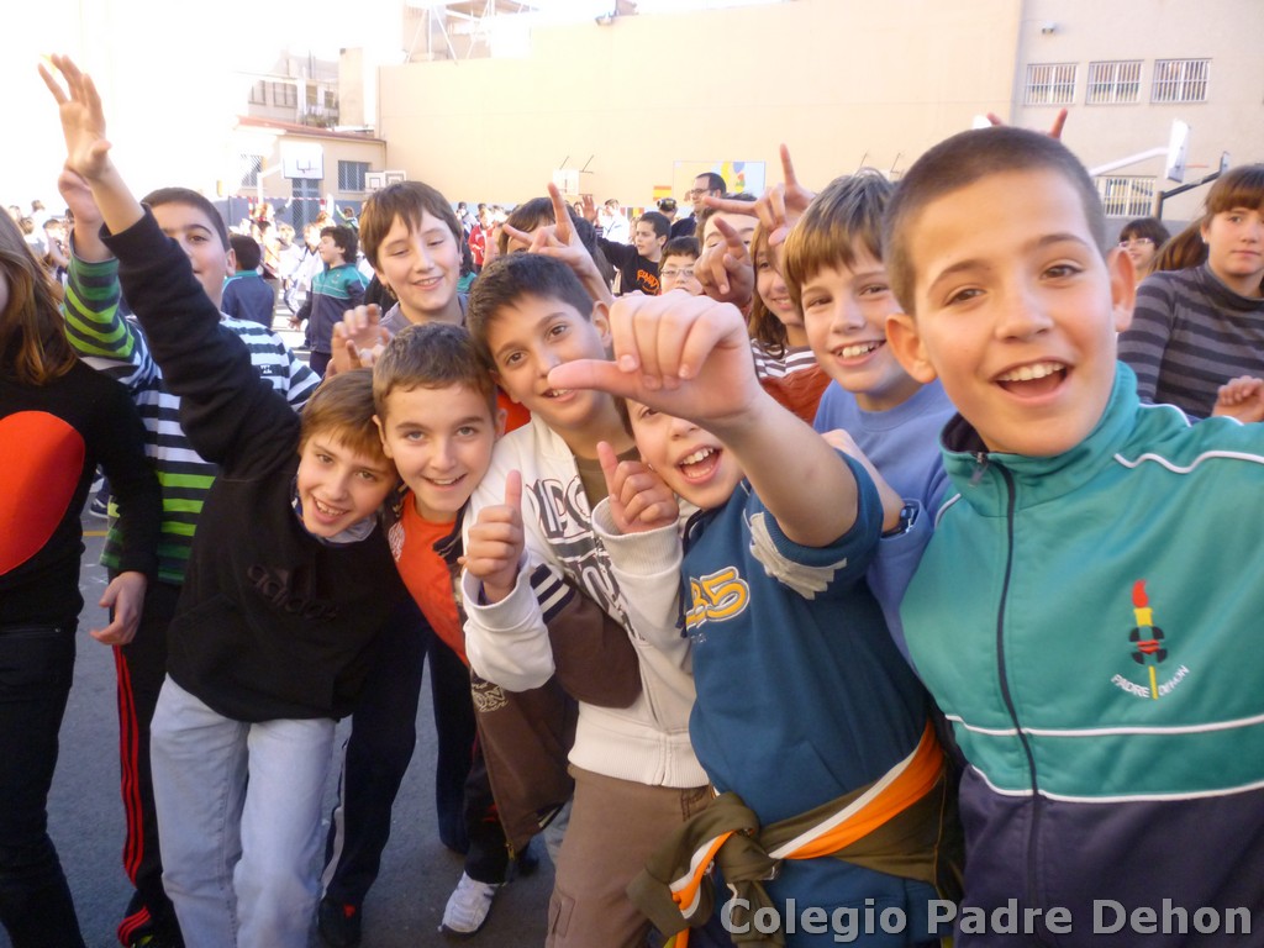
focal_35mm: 29
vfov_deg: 48.2
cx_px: 632
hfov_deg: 61.7
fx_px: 1059
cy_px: 474
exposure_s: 1/250
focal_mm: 5.2
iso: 250
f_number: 3.3
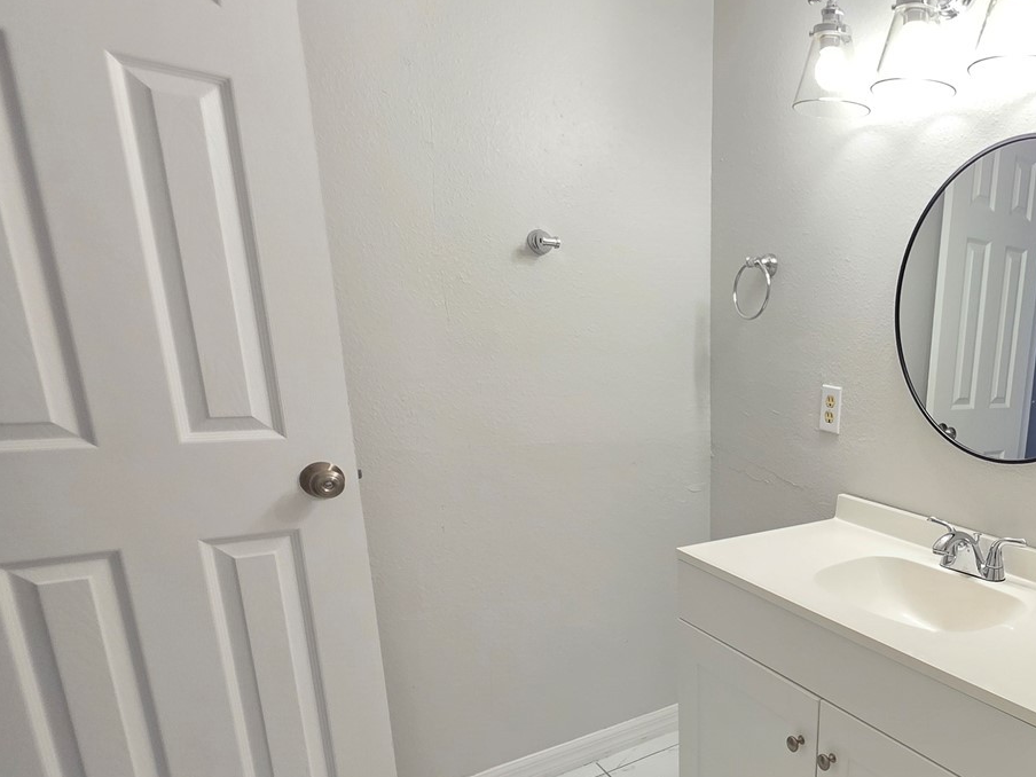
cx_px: 876
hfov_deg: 64.9
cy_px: 528
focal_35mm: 23
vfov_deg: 57.4
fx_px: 688
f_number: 1.9
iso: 250
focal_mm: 2.2
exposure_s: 1/120
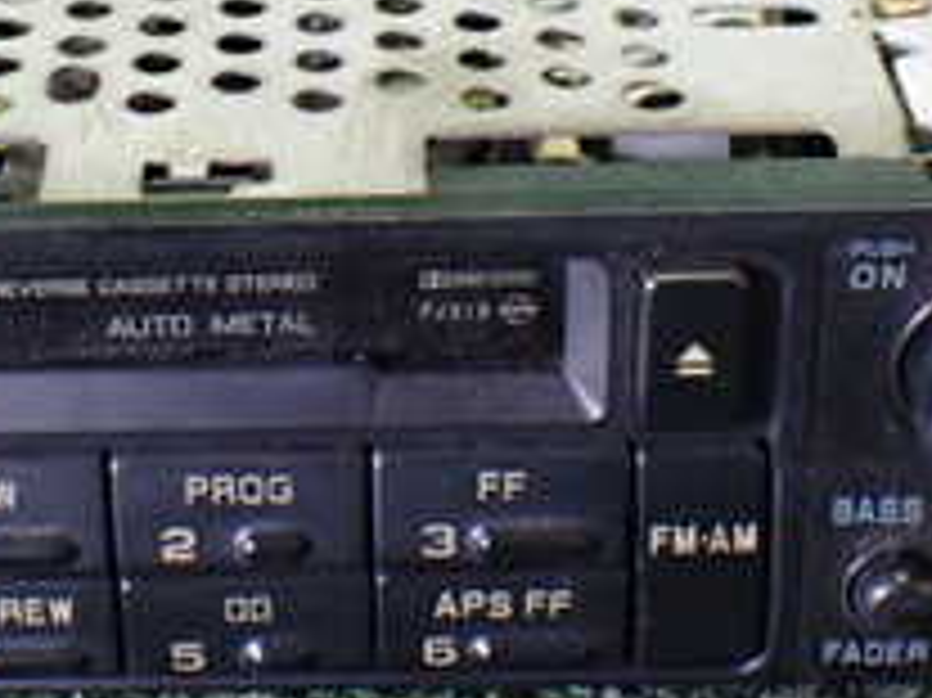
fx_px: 2341
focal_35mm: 87
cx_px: 279
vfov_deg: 16.7
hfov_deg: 22.4
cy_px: 77
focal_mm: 5.4
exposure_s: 1/40
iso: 800
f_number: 2.3
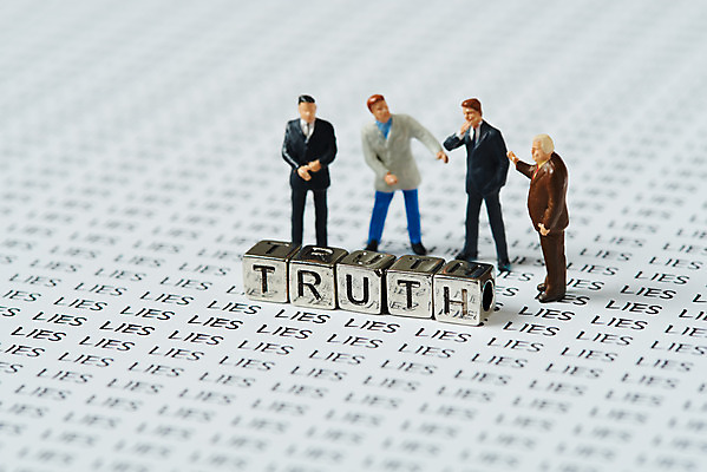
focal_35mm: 105
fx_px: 2063
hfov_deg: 19.4
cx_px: 354
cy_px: 236
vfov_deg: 13.1
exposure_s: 1/125
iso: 64
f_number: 16
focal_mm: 105
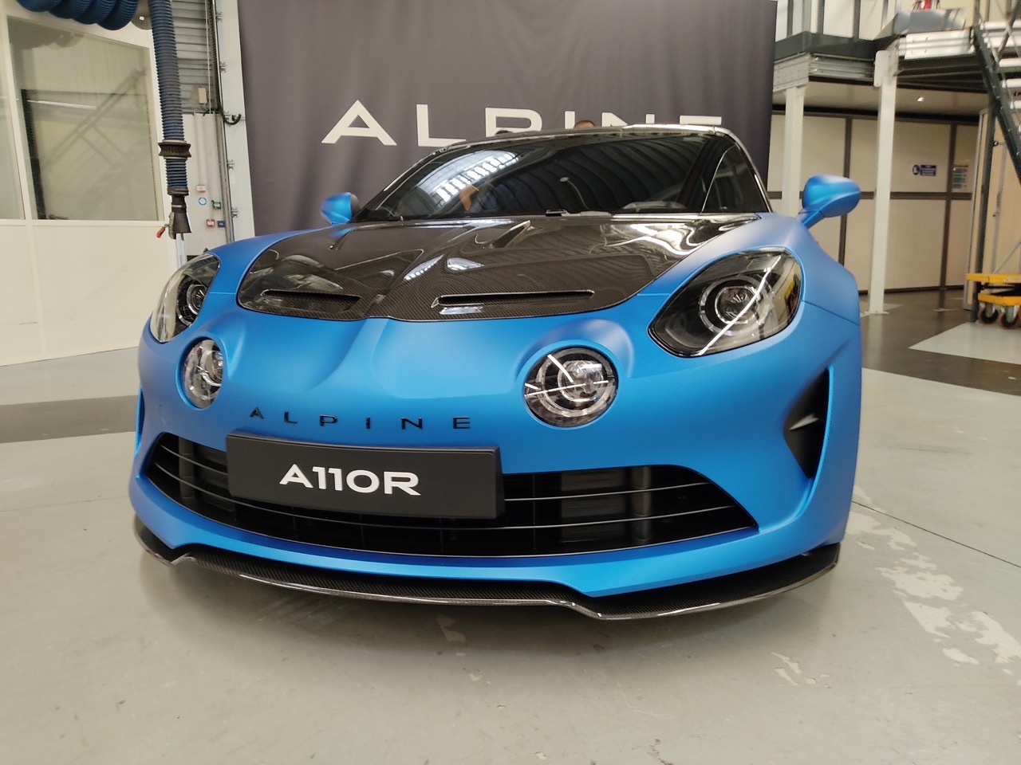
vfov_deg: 53.1
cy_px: 382
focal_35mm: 26
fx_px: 767
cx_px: 510
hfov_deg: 67.3
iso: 360
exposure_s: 1/33
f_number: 1.79
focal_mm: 4.74
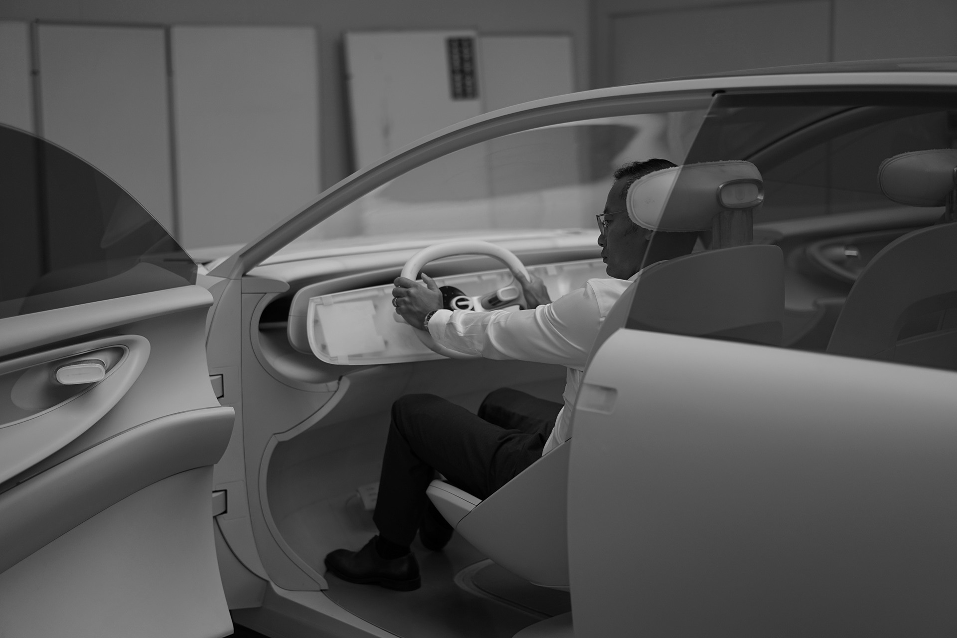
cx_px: 478
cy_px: 319
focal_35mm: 55
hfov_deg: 36.2
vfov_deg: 24.6
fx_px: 1462
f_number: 1.8
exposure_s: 1/400
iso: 100
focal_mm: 55
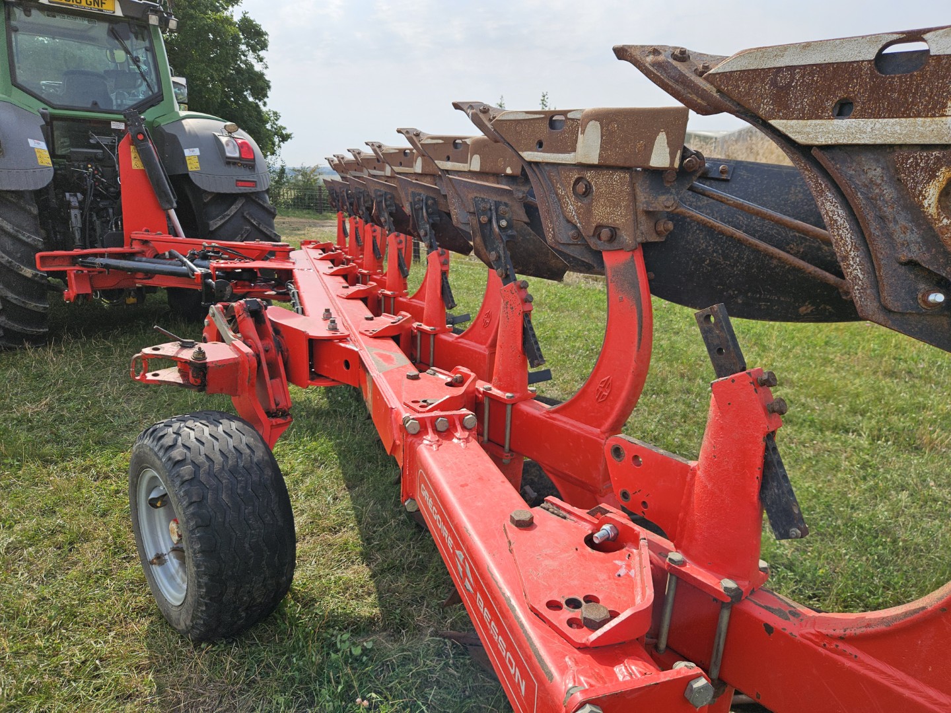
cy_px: 356
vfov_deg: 58.9
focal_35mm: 23
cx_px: 476
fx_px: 632
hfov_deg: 73.9
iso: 25
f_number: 1.8
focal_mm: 5.4
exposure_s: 1/1601
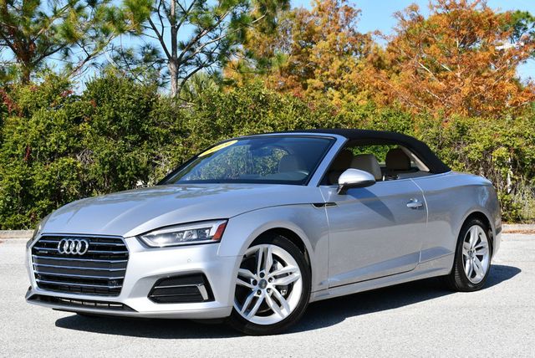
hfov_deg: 29.6
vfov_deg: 20.1
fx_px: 1011
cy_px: 179
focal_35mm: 68
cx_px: 268
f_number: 8
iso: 100
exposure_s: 1/250
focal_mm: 34
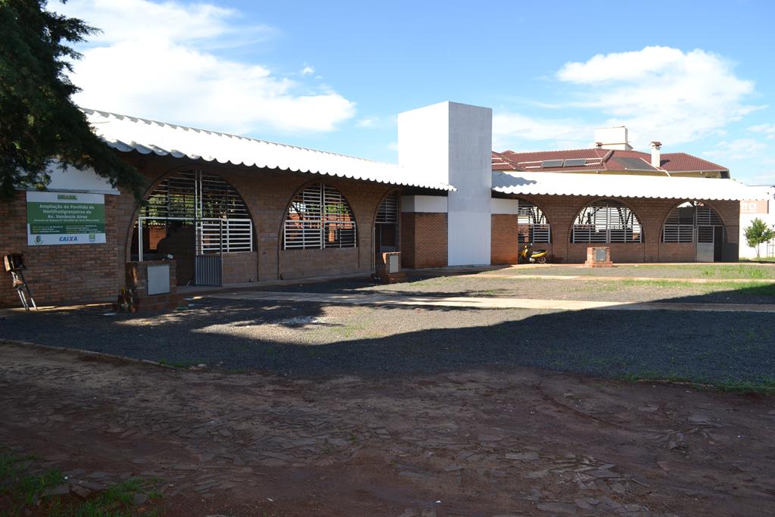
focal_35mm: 27
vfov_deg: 47.9
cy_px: 258
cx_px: 388
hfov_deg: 67.4
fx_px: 581
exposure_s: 1/200
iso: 100
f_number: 6.3
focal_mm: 18
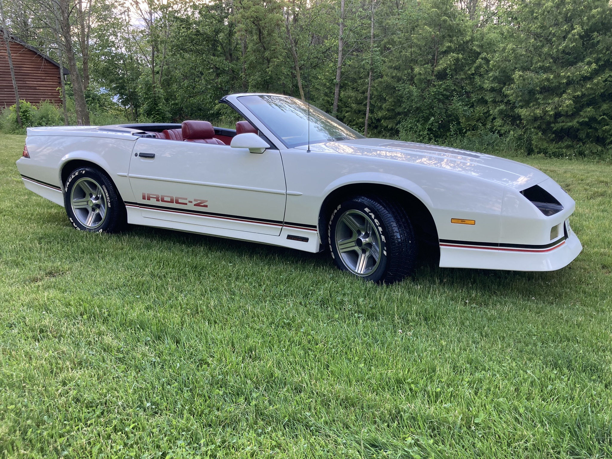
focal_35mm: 28
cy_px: 230
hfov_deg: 63.4
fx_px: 495
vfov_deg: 49.7
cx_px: 306
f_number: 1.8
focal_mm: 3.99
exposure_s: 1/121
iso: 50
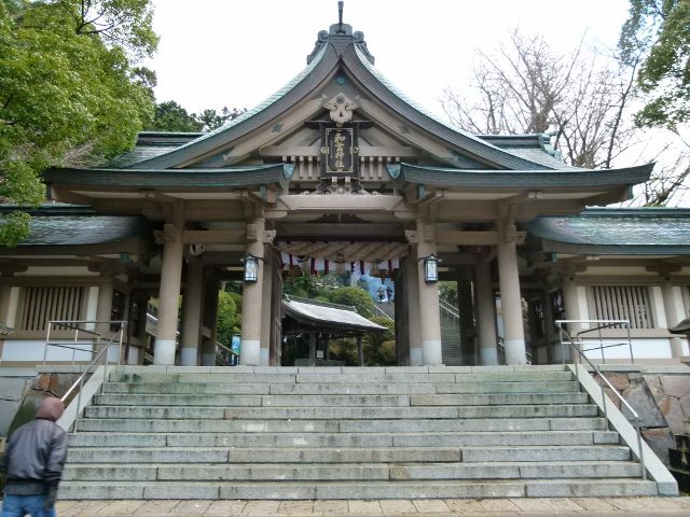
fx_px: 498
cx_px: 345
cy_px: 258
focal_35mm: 25
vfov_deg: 54.9
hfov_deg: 69.4
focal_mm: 4.5
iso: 160
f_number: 2.8
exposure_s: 1/60
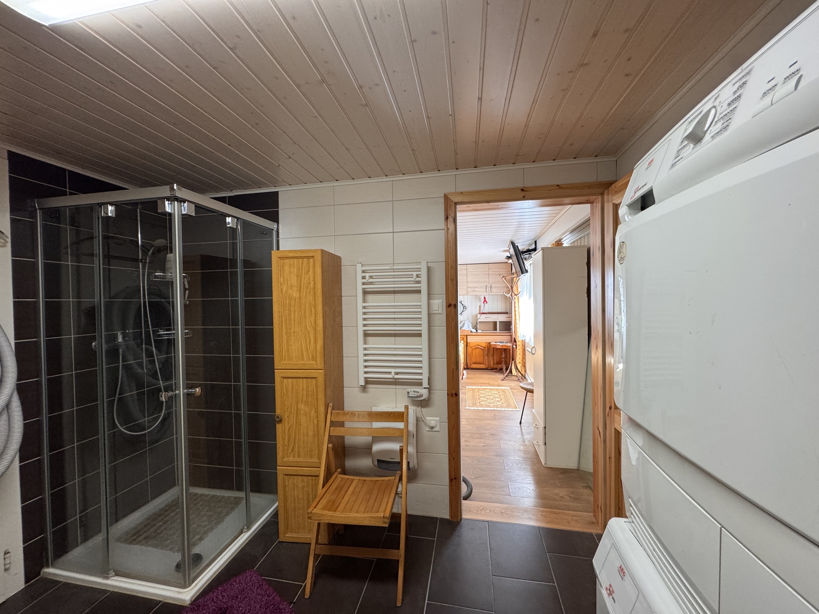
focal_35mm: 14
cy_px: 307
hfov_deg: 102.1
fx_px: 331
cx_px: 410
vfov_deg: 85.7
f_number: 2.2
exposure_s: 1/100
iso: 250
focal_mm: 2.22
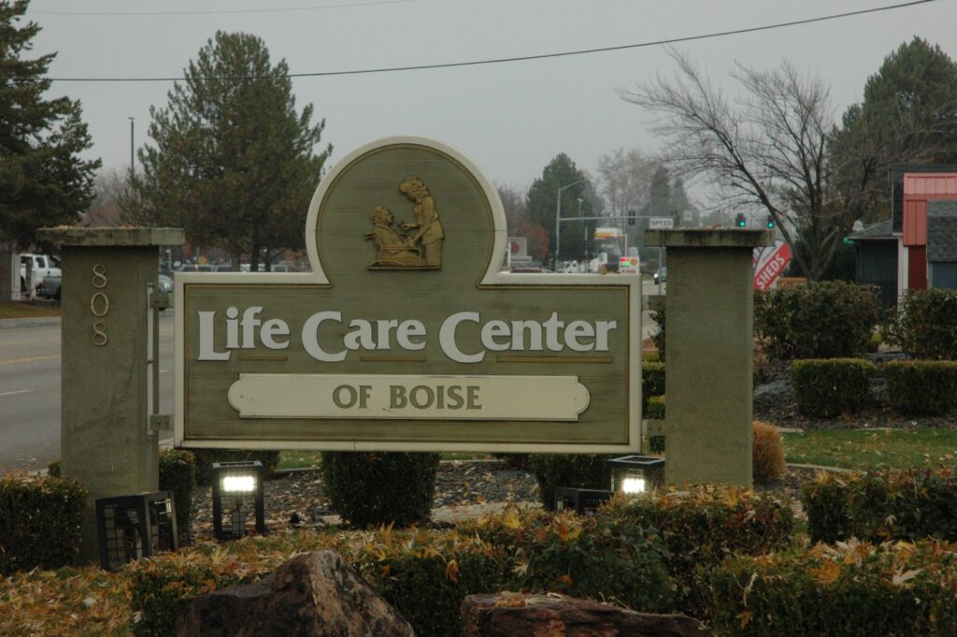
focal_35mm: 105
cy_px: 318
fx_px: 2789
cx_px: 478
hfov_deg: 19.5
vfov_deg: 13.0
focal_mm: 70
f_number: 10
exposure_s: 1/400
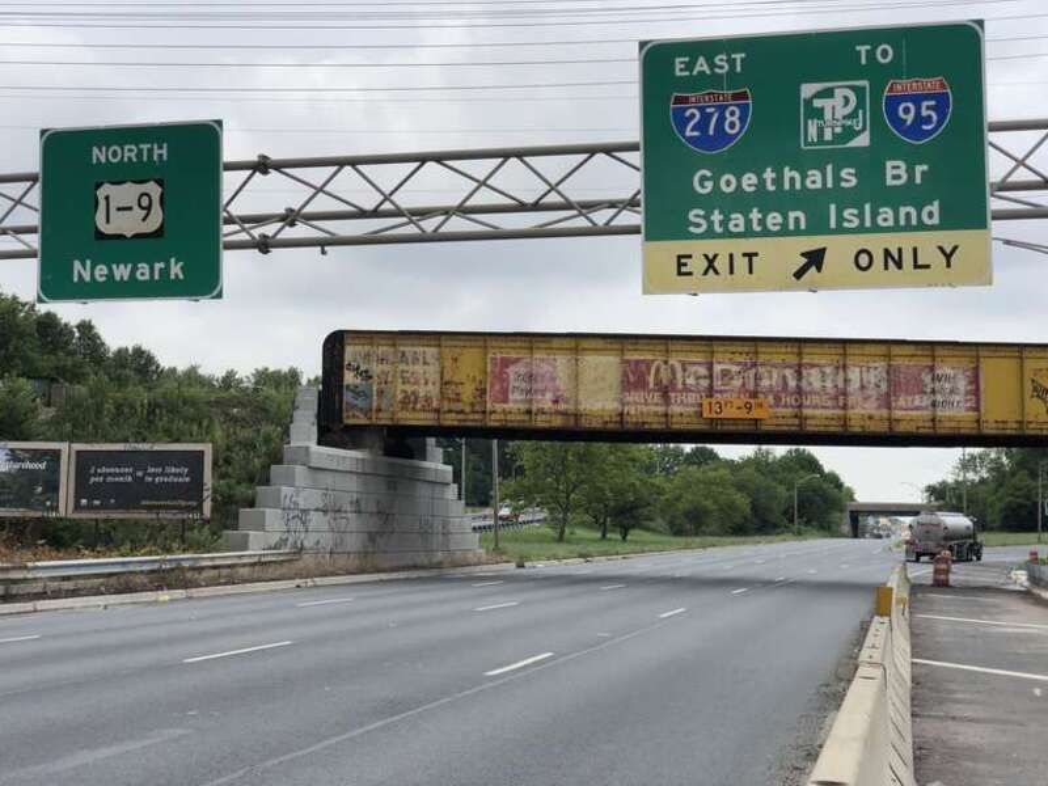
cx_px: 524
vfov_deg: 28.0
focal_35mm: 52
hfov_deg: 36.8
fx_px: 1574
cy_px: 393
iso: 16
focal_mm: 6
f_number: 2.4
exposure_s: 1/867
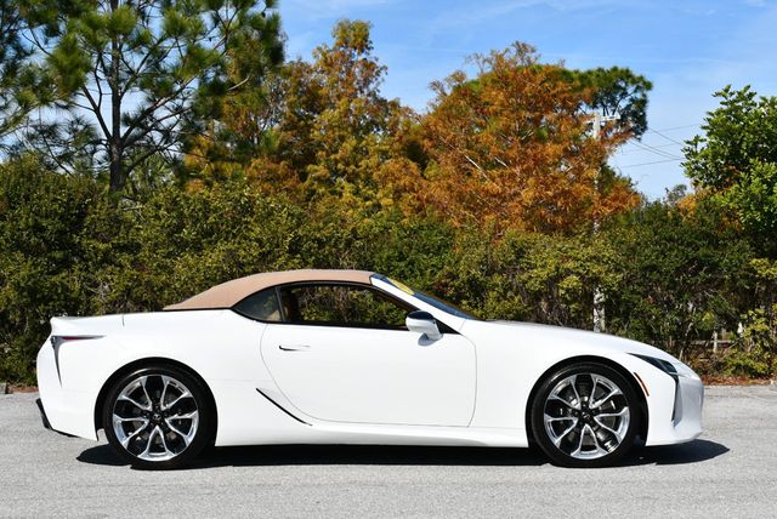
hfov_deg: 29.6
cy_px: 260
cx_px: 388
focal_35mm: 68
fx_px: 1469
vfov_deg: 20.1
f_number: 9
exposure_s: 1/320
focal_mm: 34
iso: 100
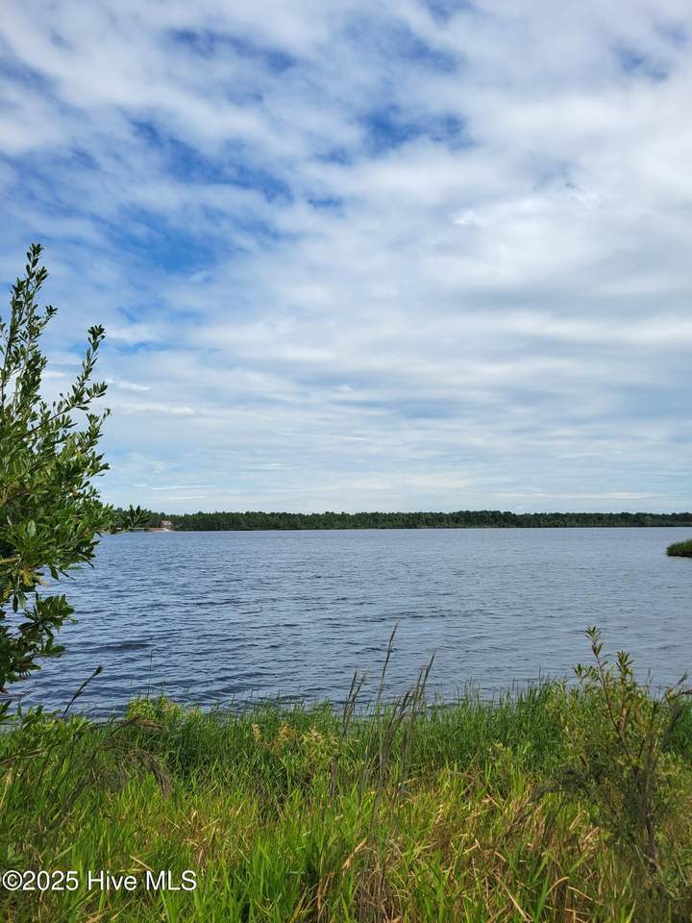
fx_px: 693
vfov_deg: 67.3
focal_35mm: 26
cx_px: 346
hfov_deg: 53.1
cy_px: 462
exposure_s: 1/3956
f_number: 1.8
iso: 40
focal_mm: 5.4
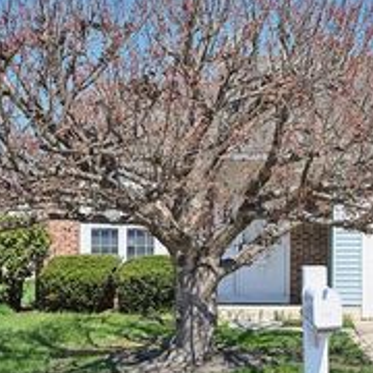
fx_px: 734
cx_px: 251
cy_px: 169
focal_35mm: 60
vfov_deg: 28.5
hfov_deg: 28.3
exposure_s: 1/500
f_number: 8
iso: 400
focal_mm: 25.5
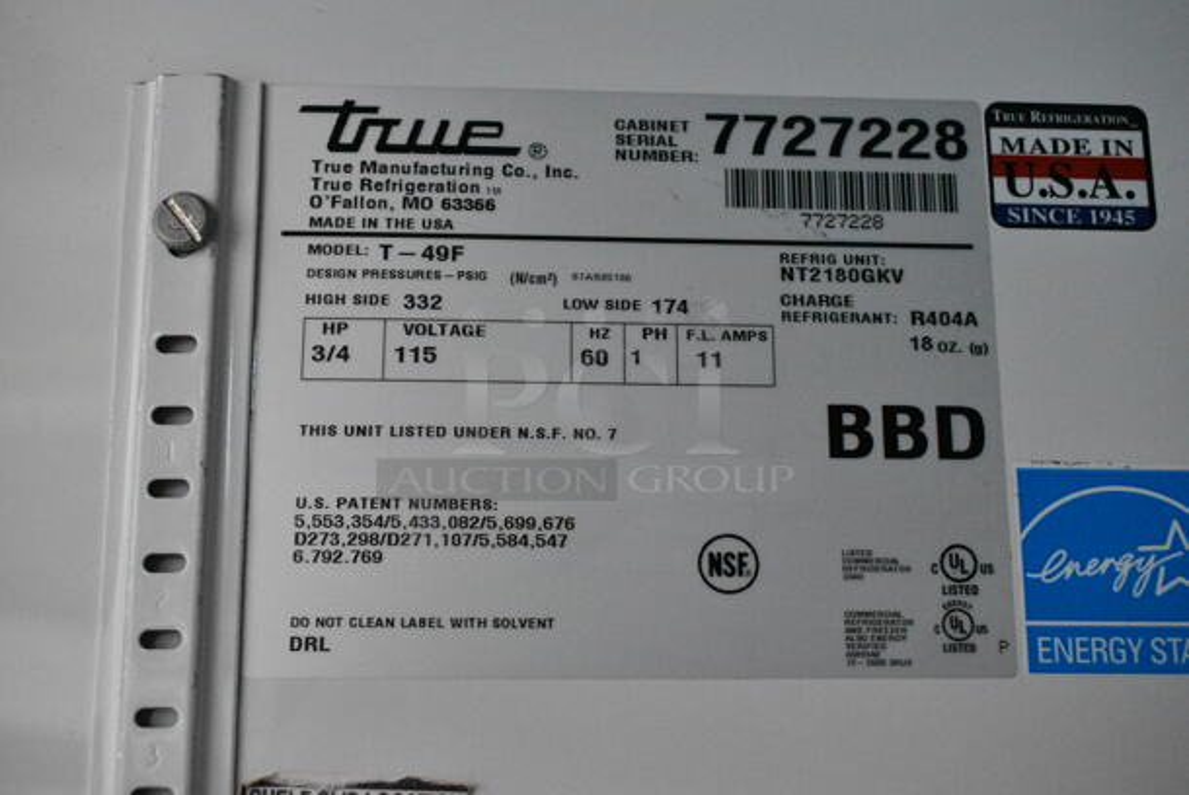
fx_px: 1438
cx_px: 594
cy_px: 398
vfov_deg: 30.9
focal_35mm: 44
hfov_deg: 44.9
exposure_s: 1/160
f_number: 6.3
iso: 6400
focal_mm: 29
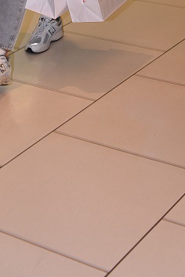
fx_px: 840
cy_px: -133
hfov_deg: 12.5
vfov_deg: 17.0
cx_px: 49
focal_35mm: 109
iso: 400
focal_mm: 35
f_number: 5.6
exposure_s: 1/80
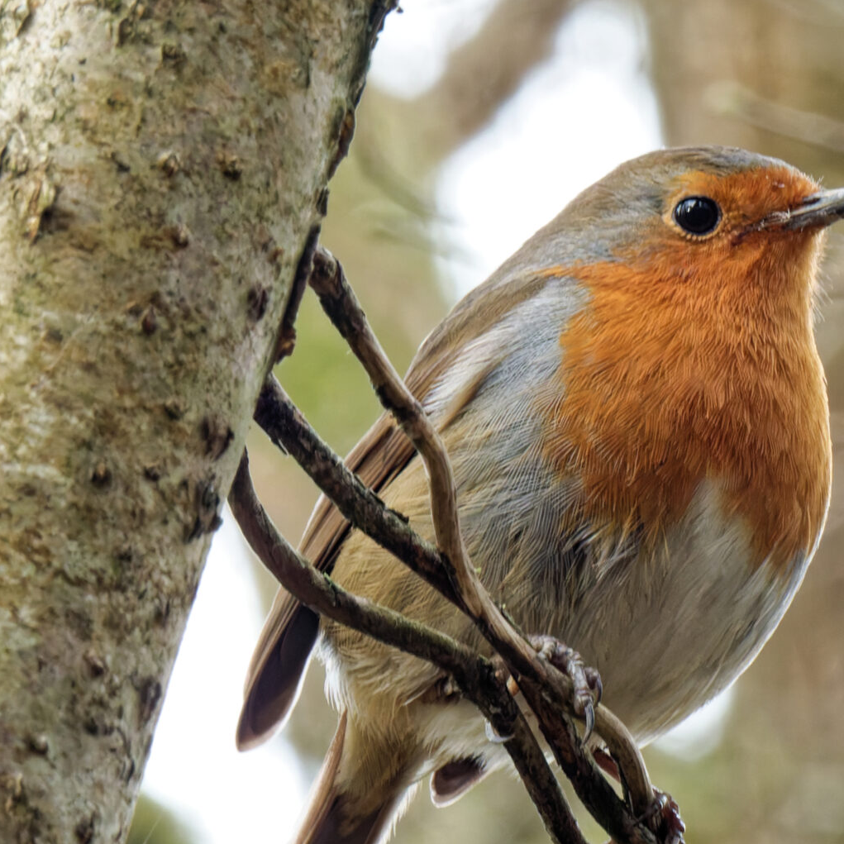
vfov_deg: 2.3
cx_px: 586
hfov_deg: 2.3
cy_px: 581
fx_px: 20633
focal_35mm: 748
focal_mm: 80.3
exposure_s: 1/60
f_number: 8
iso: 720
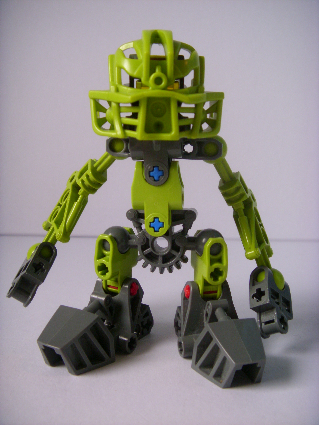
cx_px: 160
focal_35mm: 31
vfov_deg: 58.4
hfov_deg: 45.4
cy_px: 212
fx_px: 381
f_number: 3.5
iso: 100
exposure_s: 1/18
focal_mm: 6.3
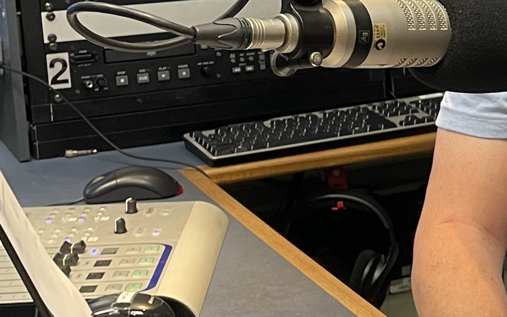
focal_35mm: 103
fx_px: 1423
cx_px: 650
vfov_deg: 12.7
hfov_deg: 18.8
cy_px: 68
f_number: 1.6
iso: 125
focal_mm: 4.2
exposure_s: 1/50
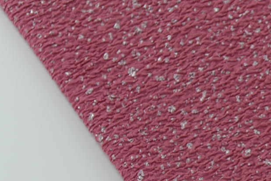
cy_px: 263
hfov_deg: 8.1
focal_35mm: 243
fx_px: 1830
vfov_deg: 5.6
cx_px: 543
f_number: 4
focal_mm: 50
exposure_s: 1/200
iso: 100
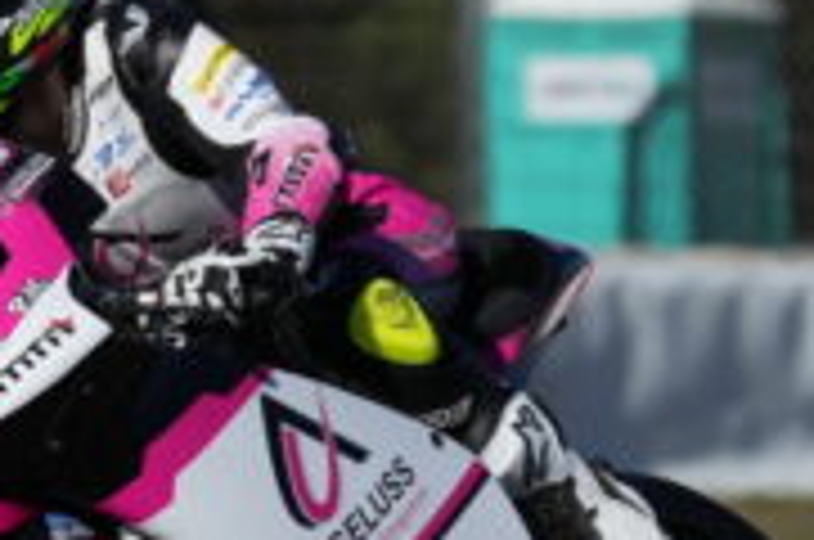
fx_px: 18260
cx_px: 315
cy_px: 392
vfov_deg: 1.7
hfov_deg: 2.6
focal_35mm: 809
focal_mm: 326
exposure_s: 1/2500
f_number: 8
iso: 400
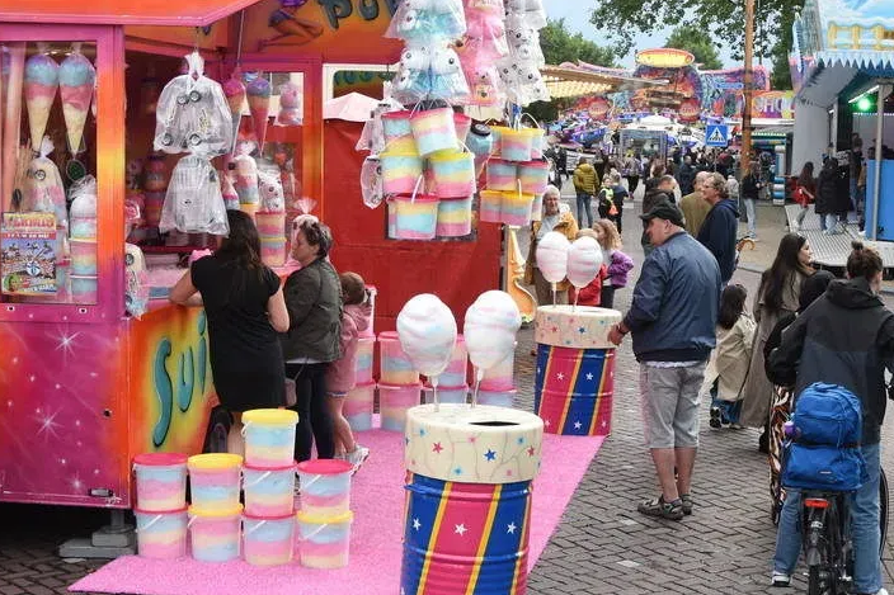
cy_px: 172
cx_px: 461
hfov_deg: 33.4
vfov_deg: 22.5
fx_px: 1490
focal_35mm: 60
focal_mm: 22
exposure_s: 1/500
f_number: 3.8
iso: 500
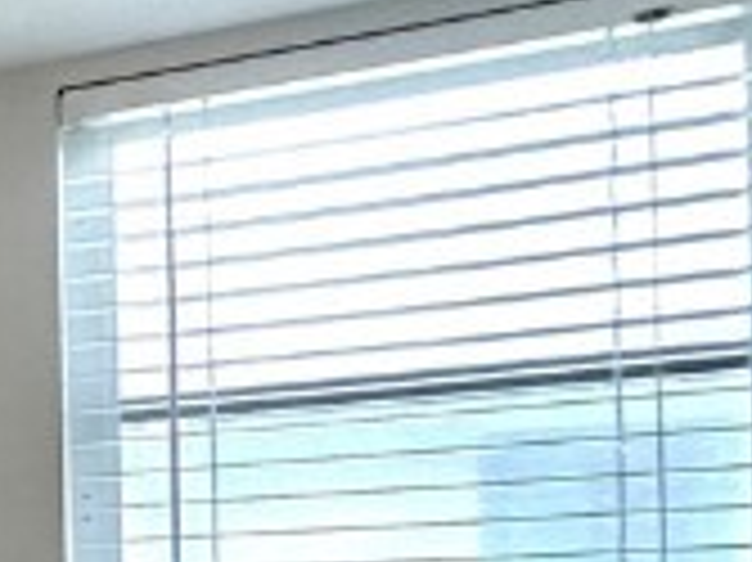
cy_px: 674
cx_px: -1540
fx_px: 1867
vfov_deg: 16.4
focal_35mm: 86
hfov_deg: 11.3
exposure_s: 1/120
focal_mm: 2.22
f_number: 2.2
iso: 200
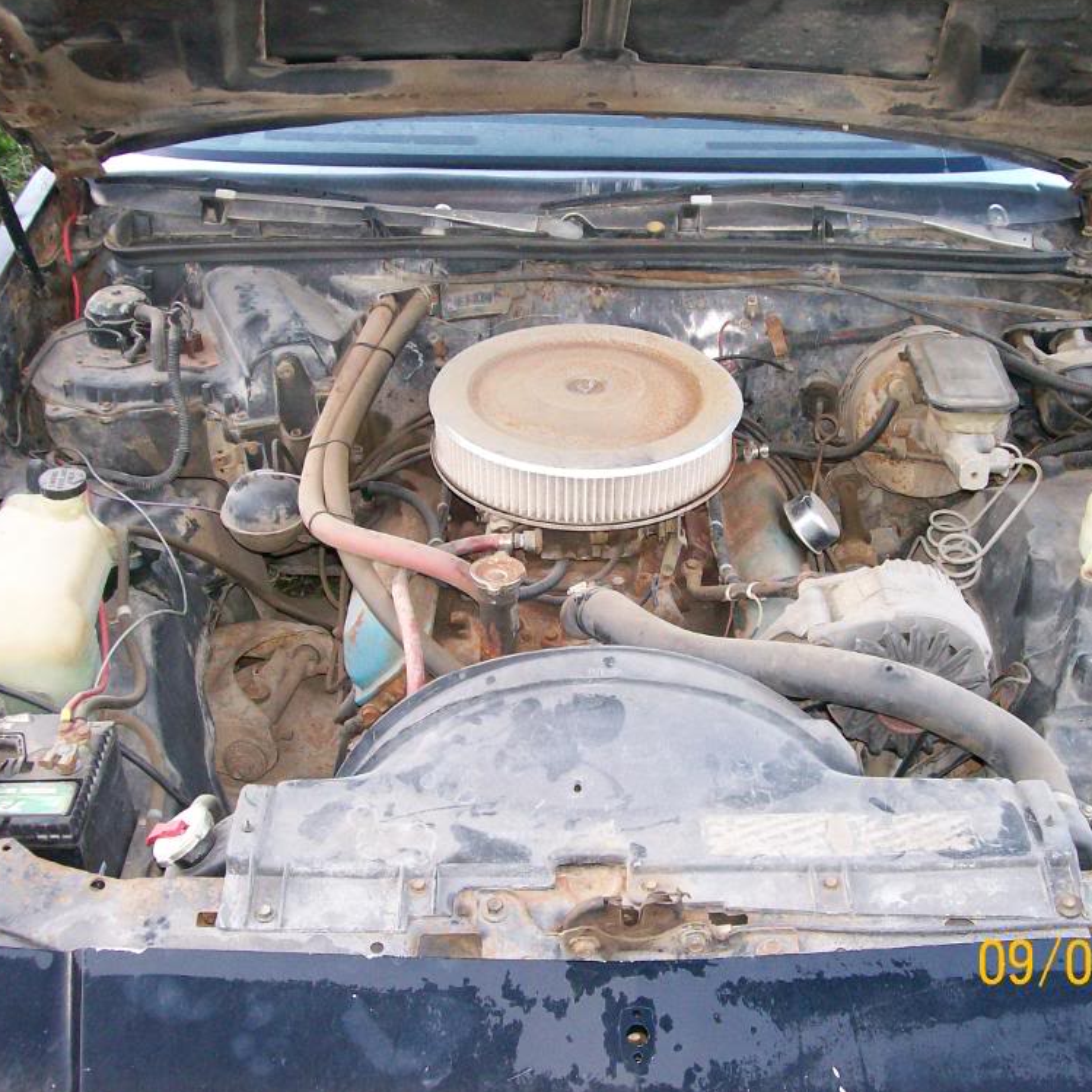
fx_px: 1535
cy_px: 545
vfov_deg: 39.2
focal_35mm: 43
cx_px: 604
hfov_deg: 39.1
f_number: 2.7
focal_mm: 6
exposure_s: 1/70
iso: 140
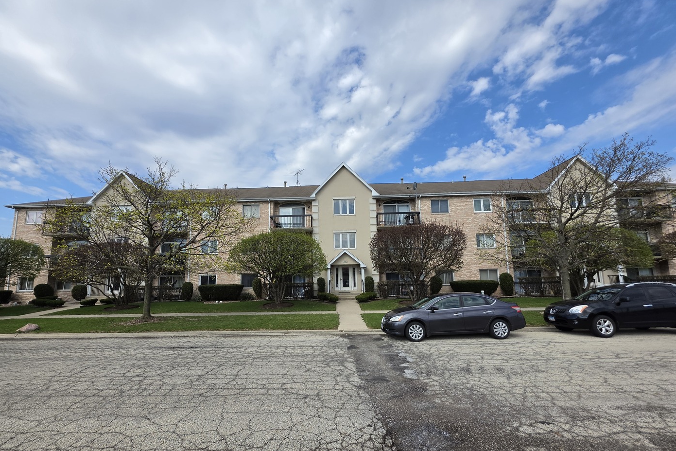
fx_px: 263
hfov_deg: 104.3
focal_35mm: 14
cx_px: 333
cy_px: 245
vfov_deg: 81.0
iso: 32
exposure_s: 1/1951
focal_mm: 2.2
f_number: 1.9
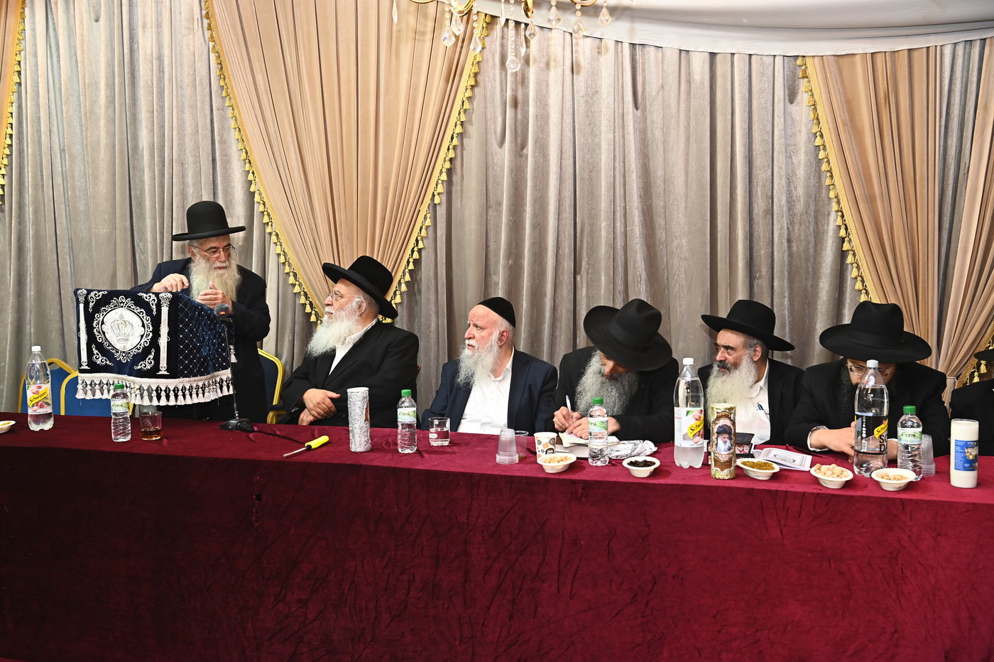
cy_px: 331
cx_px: 497
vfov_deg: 38.8
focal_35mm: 34
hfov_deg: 55.8
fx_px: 938
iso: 1250
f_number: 6.3
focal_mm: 34
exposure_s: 1/160
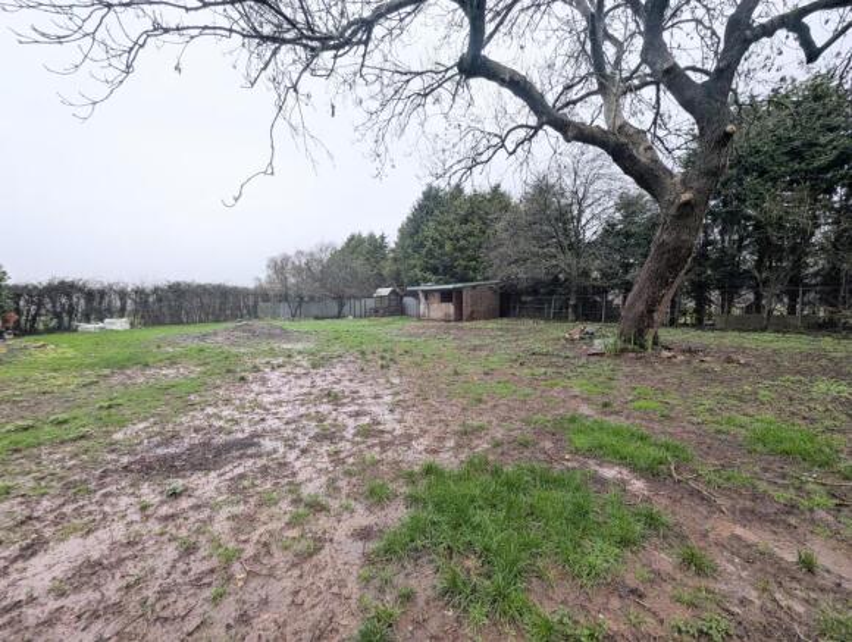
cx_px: 426
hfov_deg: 106.1
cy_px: 321
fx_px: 320
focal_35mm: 13
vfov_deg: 90.1
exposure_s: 1/76.3
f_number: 2.2
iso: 49
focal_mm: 1.95
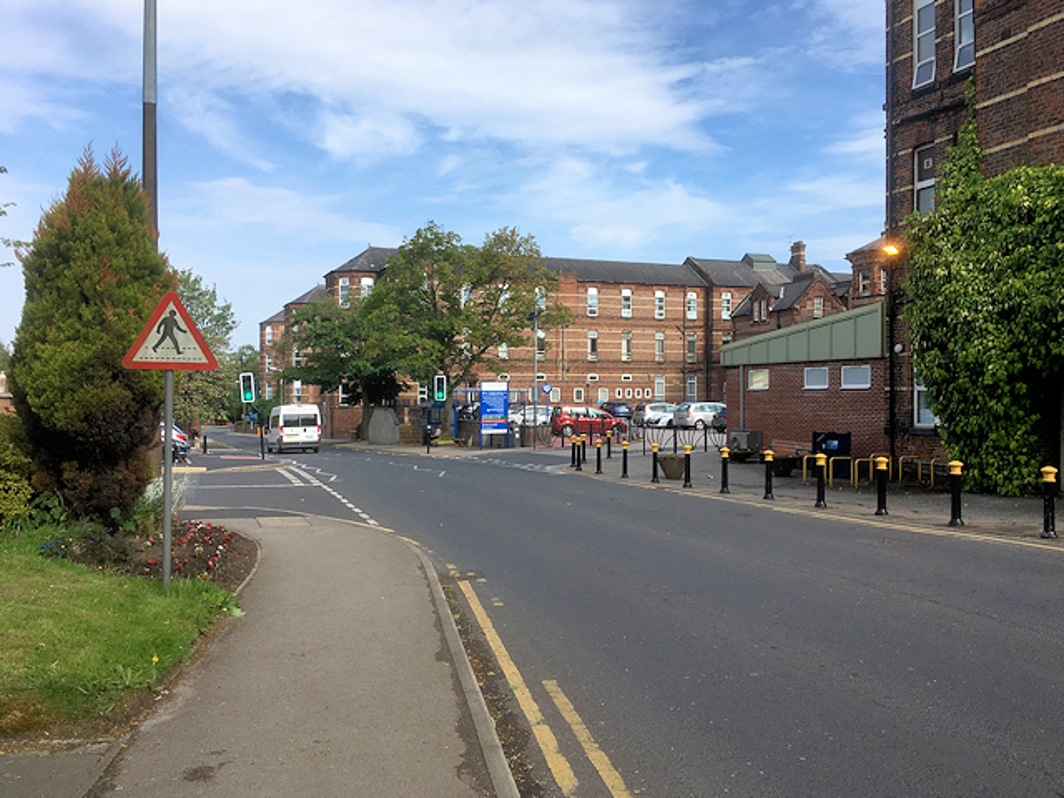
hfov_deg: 61.7
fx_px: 891
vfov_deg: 48.2
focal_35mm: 29
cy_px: 399
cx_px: 532
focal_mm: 4.15
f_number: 2.2
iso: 25
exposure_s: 1/1603
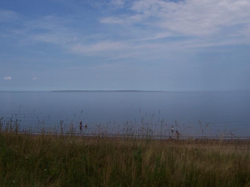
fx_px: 267
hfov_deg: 50.1
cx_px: 125
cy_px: 94
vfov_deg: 38.7
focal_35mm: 37
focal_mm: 5.6
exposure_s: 1/1000
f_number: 5.6
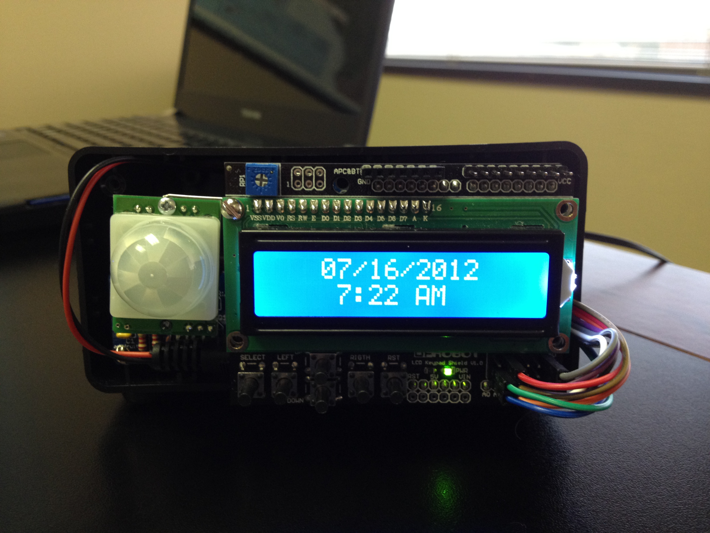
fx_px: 718
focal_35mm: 35
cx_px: 355
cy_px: 266
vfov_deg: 40.7
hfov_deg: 52.6
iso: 160
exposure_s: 1/20
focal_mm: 4.28
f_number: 2.4
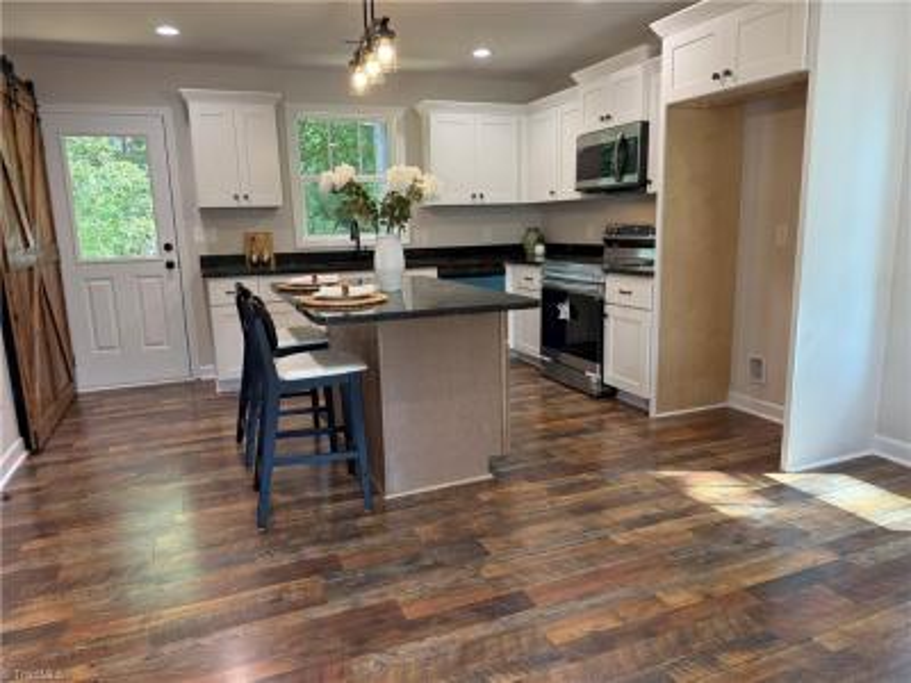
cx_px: 456
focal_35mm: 24
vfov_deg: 56.8
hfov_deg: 71.6
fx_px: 632
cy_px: 342
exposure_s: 1/120
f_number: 1.78
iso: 125
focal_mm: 6.76
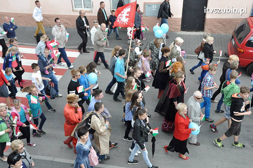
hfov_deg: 49.6
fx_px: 274
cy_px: 84
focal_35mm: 39
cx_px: 126
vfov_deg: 34.1
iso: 1250
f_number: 10
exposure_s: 1/400
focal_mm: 26
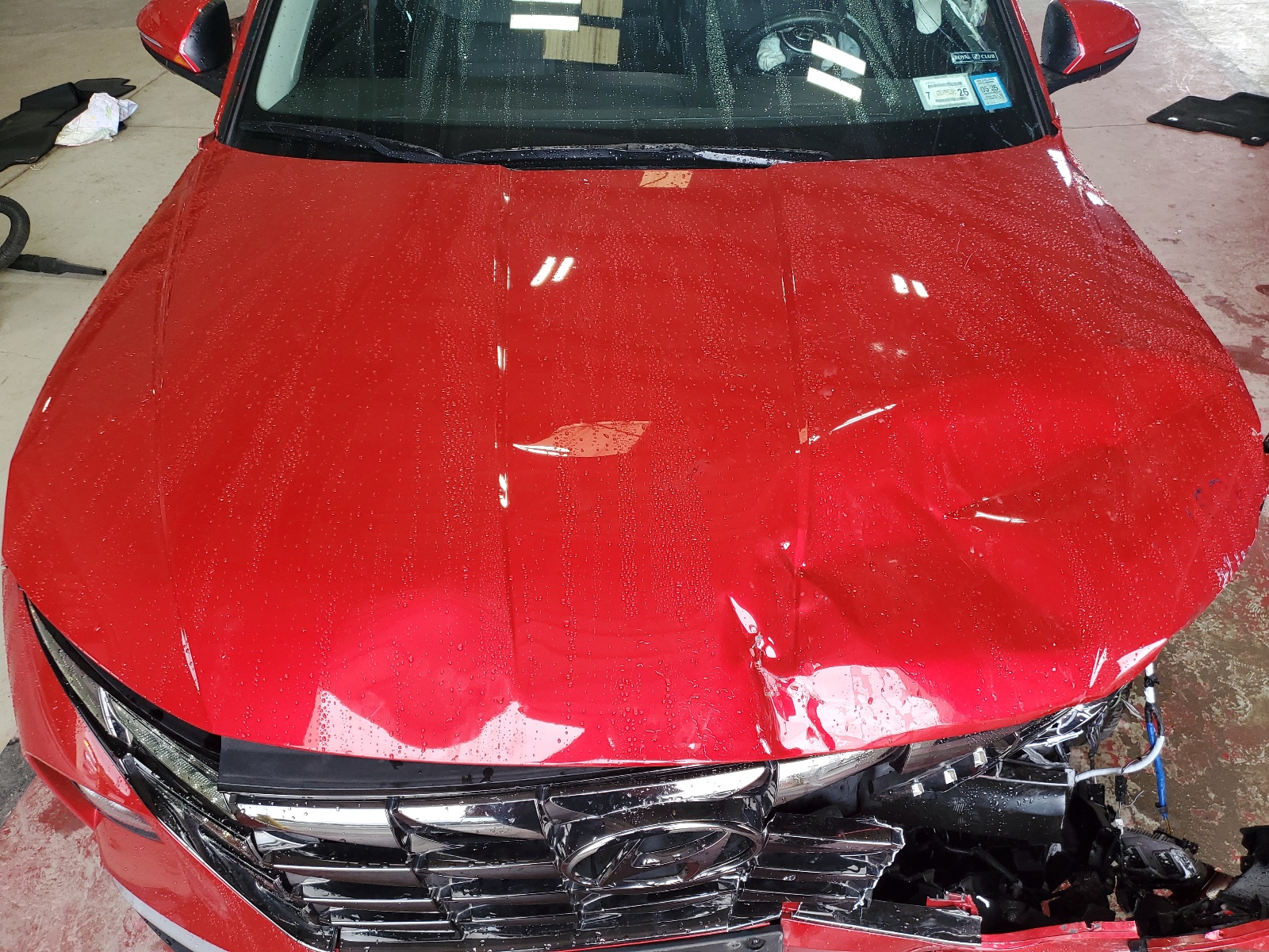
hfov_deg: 67.3
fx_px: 953
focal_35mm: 26
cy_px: 476
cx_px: 634
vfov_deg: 53.1
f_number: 1.5
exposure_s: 1/120
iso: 53
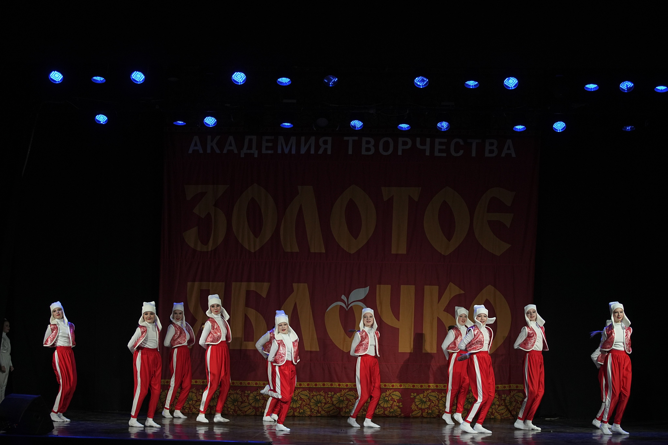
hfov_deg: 27.0
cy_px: 222
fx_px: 1392
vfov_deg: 18.2
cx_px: 334
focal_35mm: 75
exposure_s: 1/400
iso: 2000
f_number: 4
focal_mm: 75
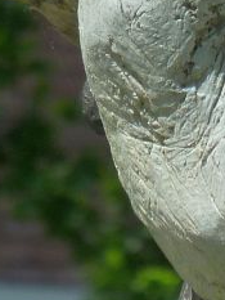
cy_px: -58
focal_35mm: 1144
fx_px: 9905
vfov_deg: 1.7
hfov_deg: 1.3
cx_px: 352
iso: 125
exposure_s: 1/250
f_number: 4.7
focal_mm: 42.6
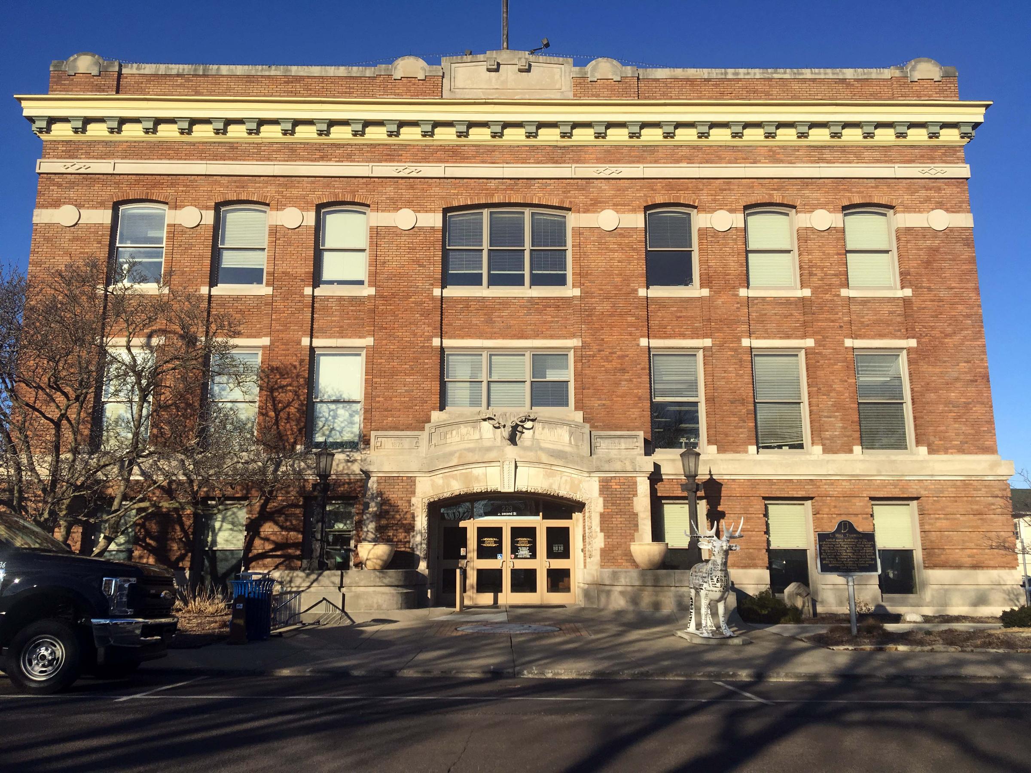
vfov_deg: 48.2
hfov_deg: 61.7
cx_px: 516
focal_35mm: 29
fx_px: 864
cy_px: 386
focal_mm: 4.15
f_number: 2.2
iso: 25
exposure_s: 1/1832
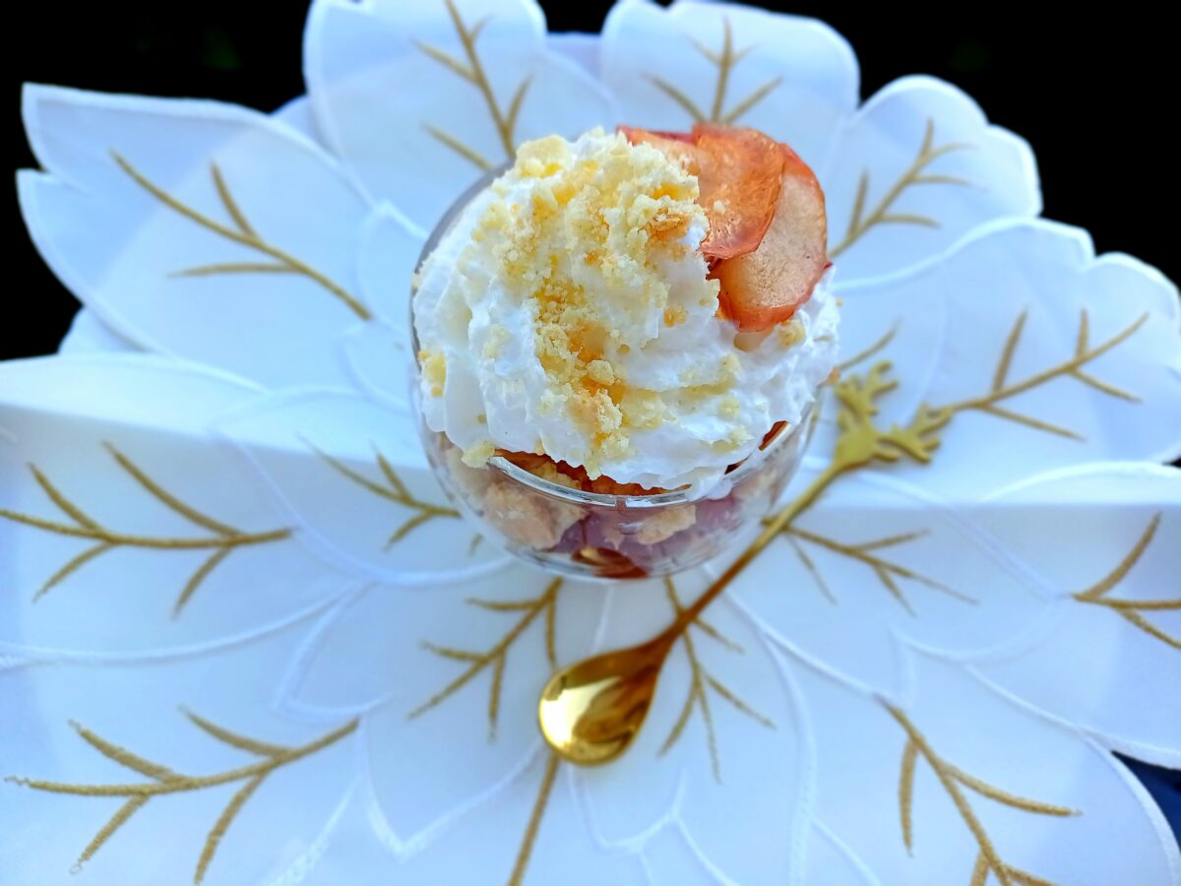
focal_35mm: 25
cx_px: 590
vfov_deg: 54.9
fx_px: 853
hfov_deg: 69.4
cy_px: 443
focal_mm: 4.65
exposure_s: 1/189
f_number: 1.8
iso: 50
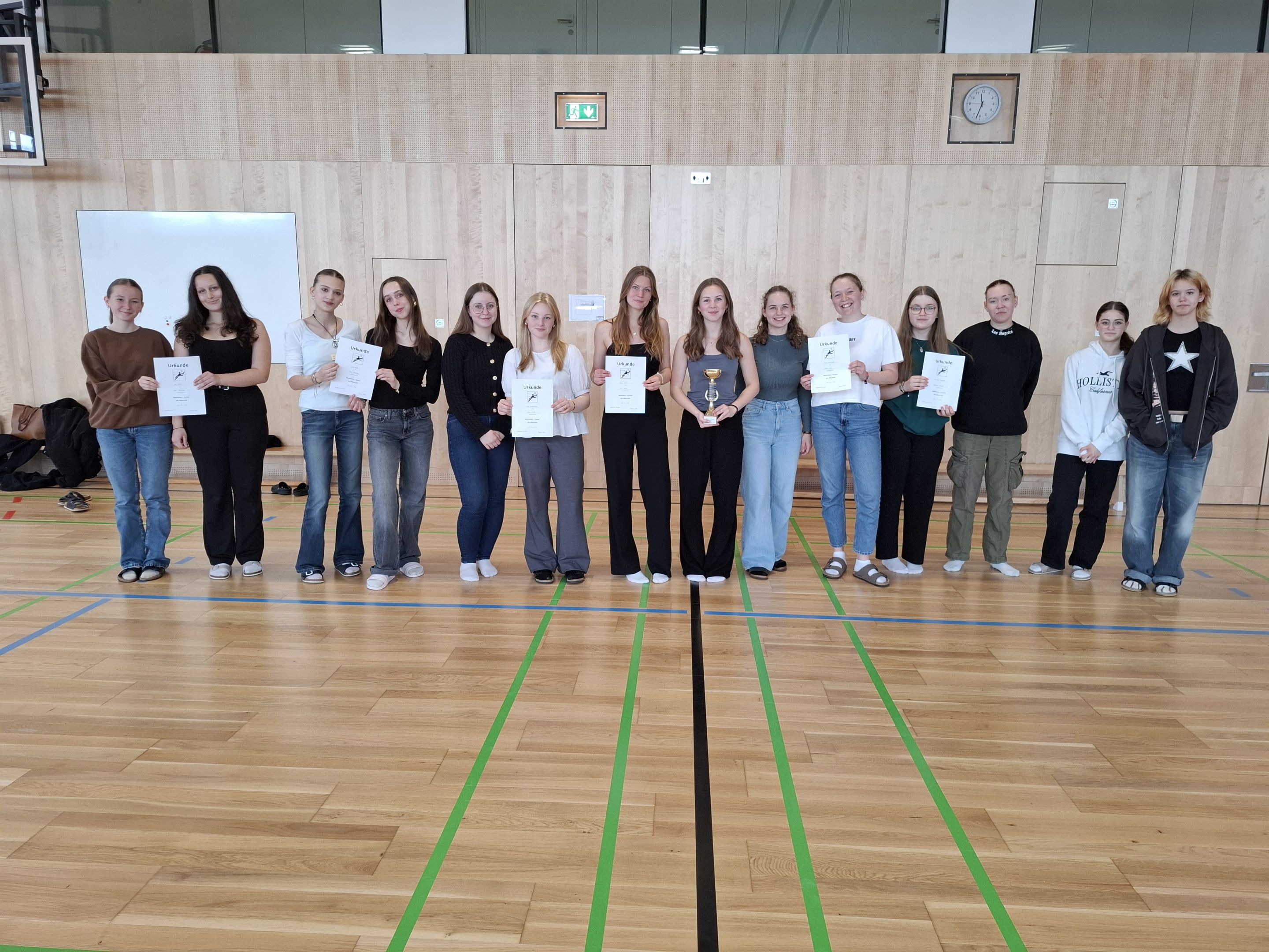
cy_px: 476
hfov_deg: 73.9
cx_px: 634
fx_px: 843
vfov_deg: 58.9
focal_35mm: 23
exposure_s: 1/100
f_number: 1.8
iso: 125
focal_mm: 5.54
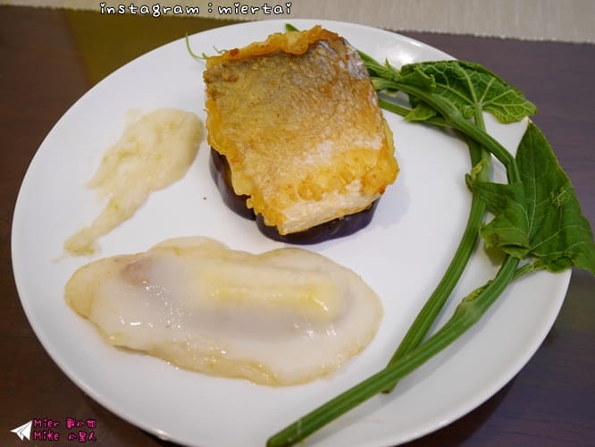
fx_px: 619
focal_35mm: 36
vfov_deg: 39.7
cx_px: 298
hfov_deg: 51.3
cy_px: 224
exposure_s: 1/60
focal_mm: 18
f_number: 4.2
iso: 1000
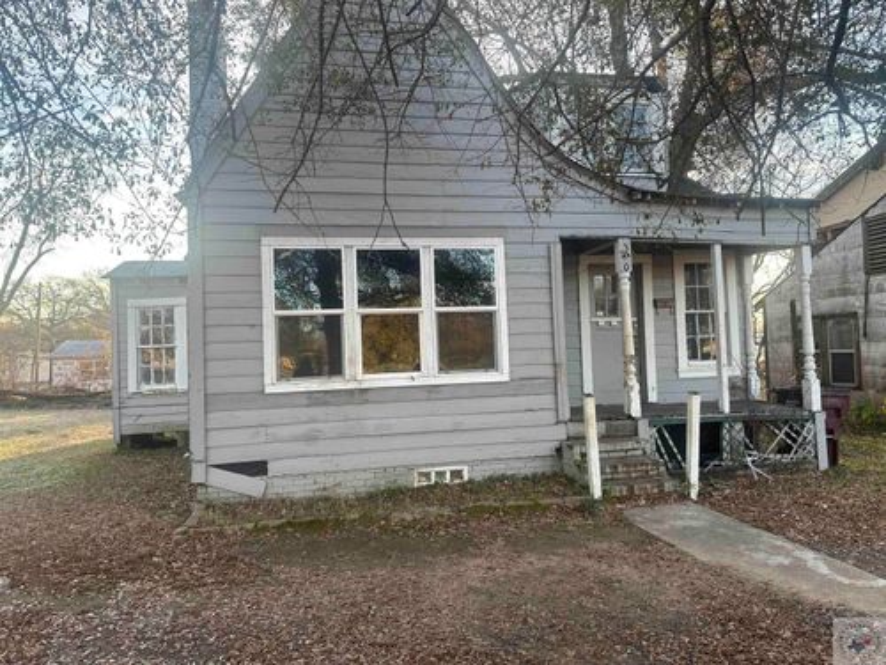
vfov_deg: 56.8
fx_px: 614
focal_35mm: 24
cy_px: 332
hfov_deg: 71.6
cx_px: 443
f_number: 1.78
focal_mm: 6.86
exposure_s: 1/379
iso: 80
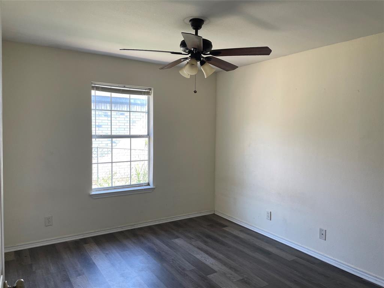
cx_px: 192
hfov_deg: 67.3
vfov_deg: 53.1
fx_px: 288
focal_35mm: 26
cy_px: 144
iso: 100
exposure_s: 1/121
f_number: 1.6
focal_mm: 4.2
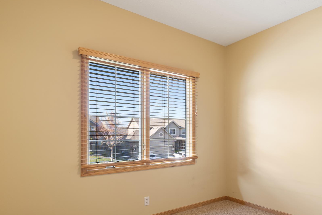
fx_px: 224
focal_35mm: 25
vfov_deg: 50.4
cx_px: 220
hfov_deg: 69.1
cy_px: 144
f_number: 9
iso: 400
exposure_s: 1/4
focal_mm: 16
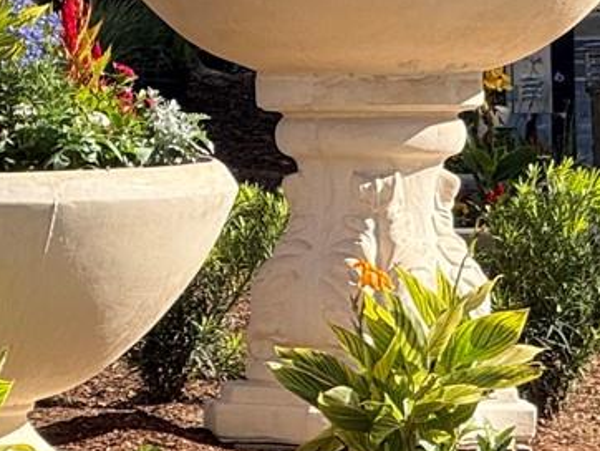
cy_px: -46
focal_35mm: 530
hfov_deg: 3.7
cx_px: 159
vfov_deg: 2.8
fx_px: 9193
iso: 50
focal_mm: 15.66
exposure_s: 1/558
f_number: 2.8
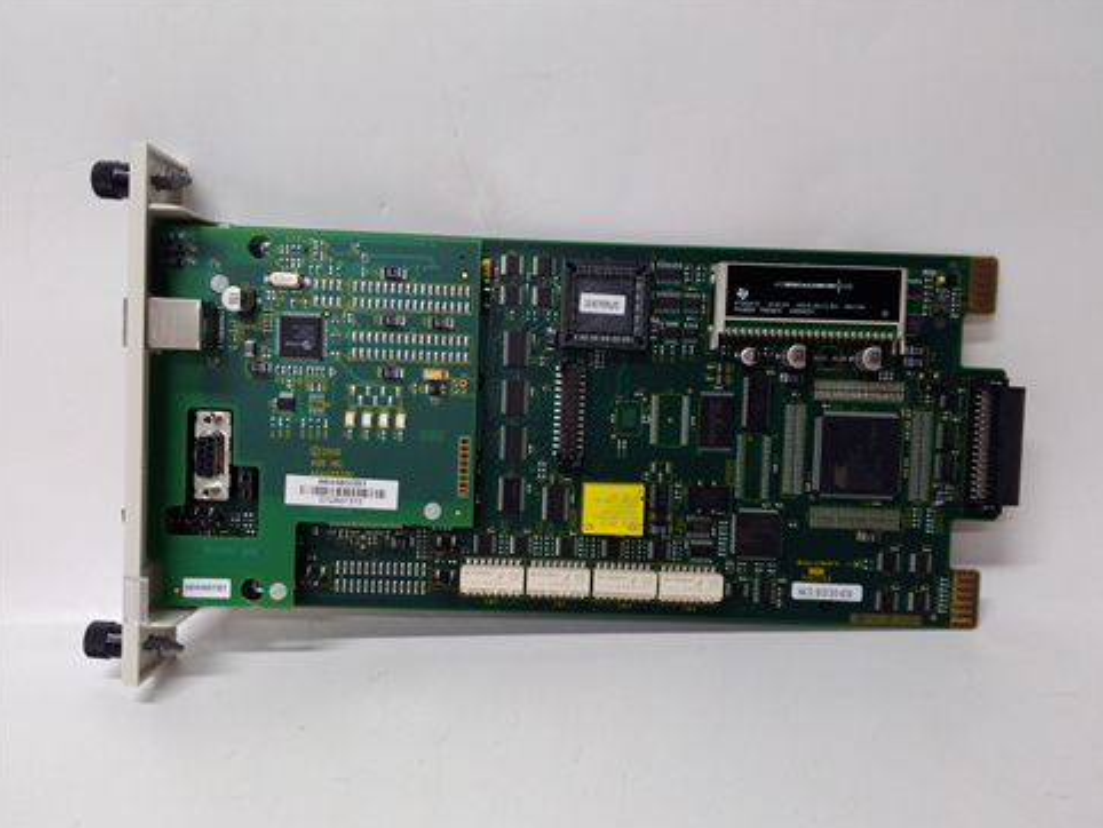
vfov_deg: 49.8
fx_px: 893
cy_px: 420
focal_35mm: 28
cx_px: 565
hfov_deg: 63.4
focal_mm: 3.79
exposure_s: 1/33
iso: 246
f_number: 2
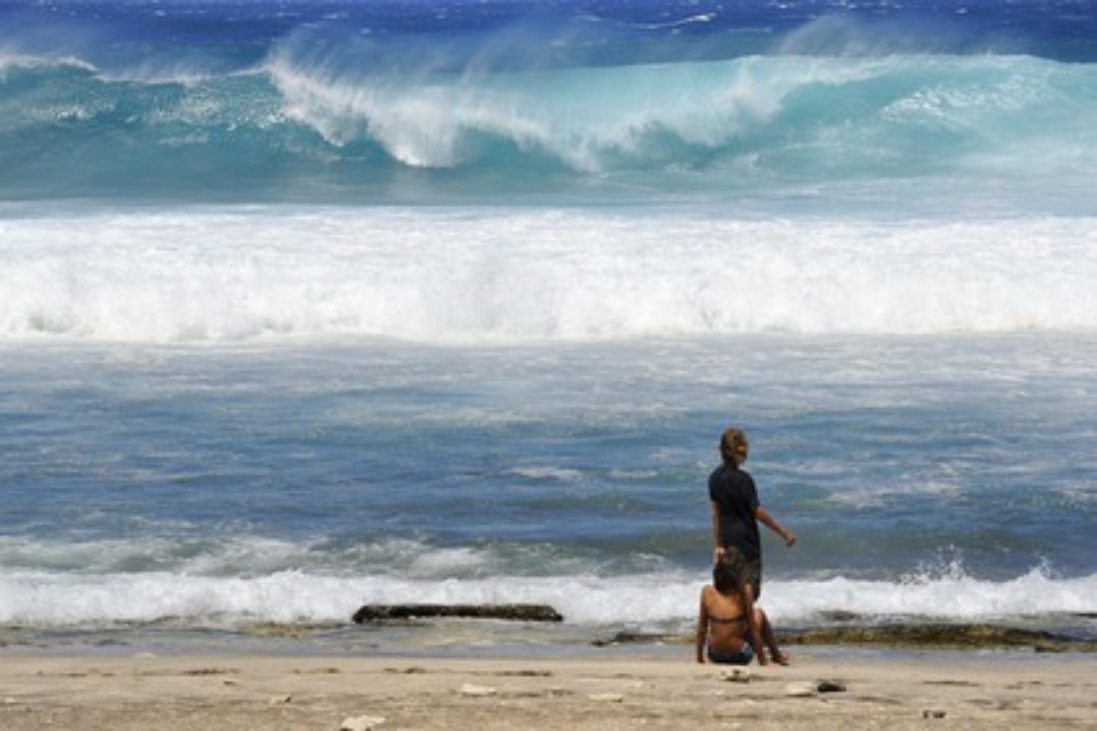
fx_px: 4570
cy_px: 366
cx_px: 548
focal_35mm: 150
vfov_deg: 9.1
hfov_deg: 13.7
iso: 200
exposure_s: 1/320
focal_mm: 150
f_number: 14
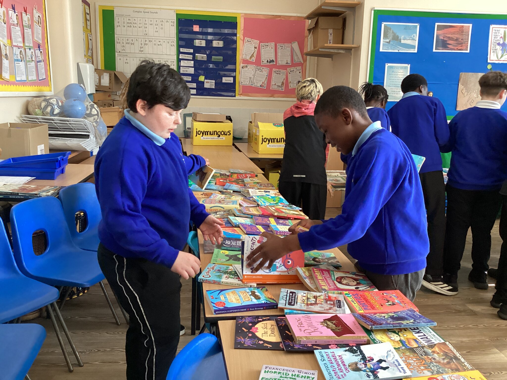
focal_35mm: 31
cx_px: 254
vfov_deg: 45.4
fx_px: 454
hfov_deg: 58.4
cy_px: 190
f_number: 2.4
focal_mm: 3.3
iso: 250
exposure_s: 1/60
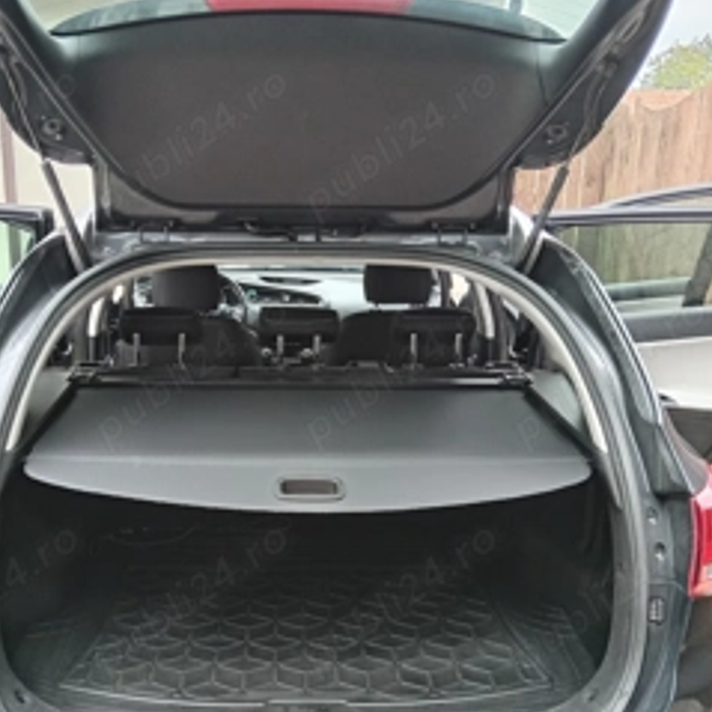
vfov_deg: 41.7
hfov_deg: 41.7
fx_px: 931
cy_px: 420
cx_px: 295
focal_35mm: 40
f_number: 1.9
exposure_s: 1/60
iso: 432
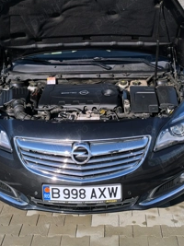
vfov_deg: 28.1
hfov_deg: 21.3
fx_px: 489
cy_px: 91
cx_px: 91
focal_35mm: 69
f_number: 1.65
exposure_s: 1/1067
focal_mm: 6.14
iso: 50
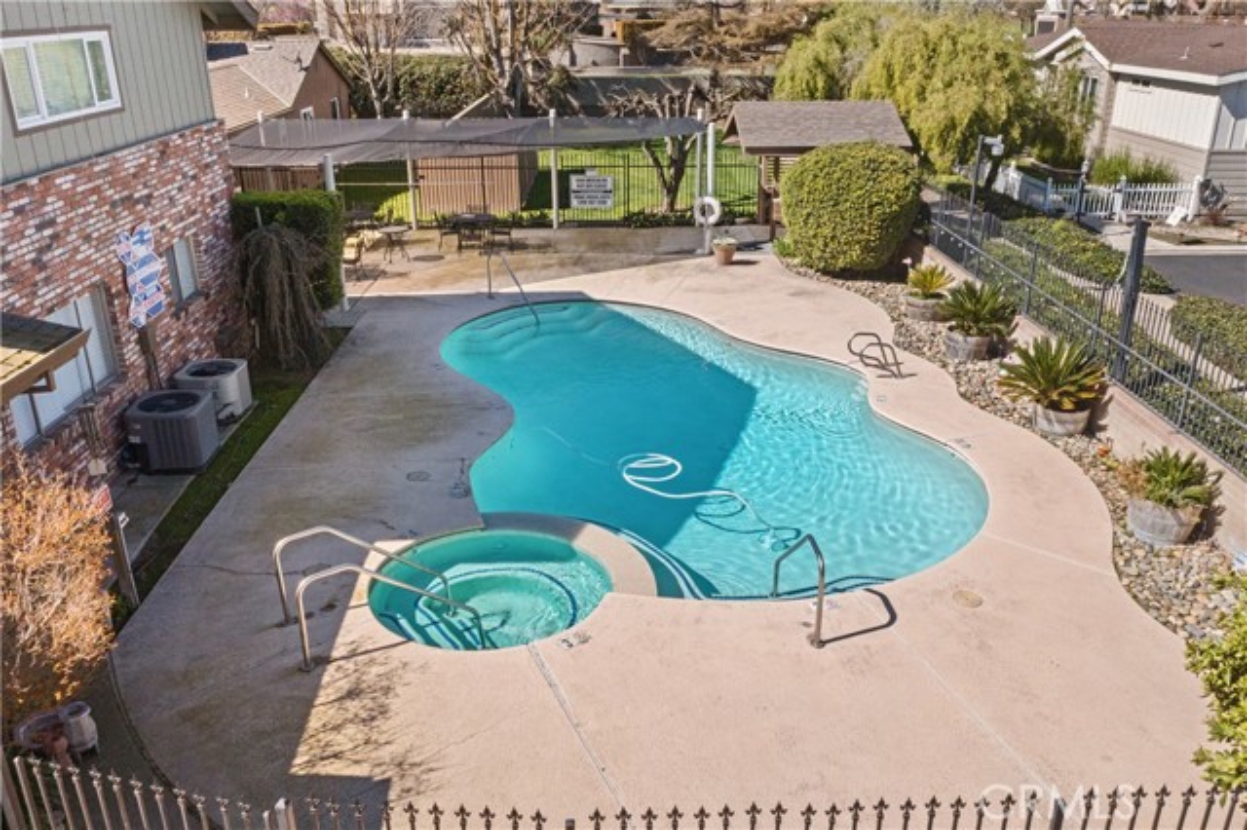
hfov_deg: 65.5
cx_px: 624
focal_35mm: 28
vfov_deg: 46.4
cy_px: 415
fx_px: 969
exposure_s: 1/500
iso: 800
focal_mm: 10.26
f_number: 11
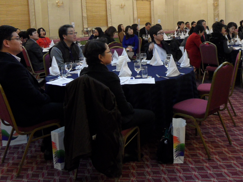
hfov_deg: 44.7
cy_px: 46
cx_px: 172
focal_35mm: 41
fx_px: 288
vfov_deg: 34.4
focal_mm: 3.9
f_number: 3.2
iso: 200
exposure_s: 1/15
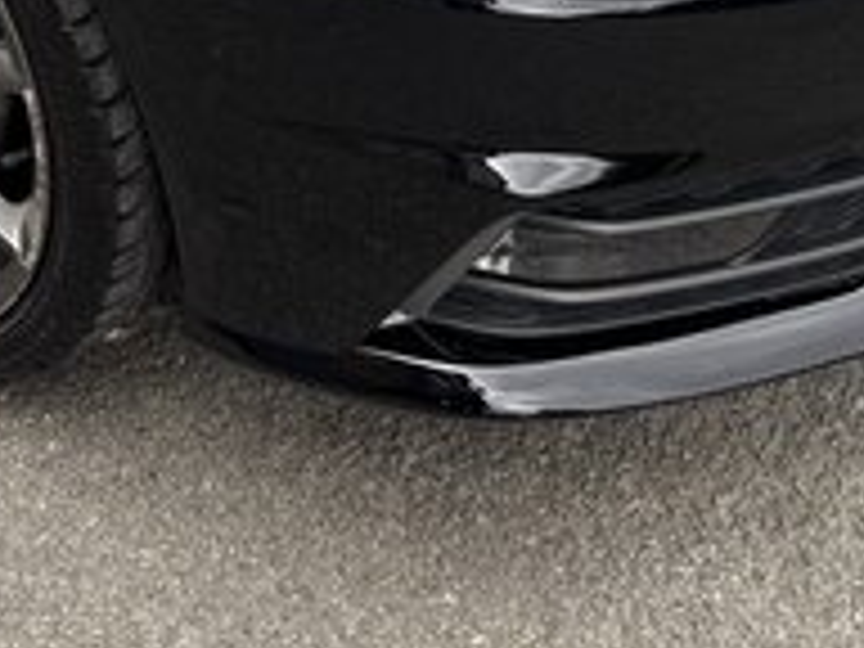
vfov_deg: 12.9
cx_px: 4
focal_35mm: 100
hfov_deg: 19.1
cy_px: -652
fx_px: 2496
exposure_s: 1/216
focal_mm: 6.76
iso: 64
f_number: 1.78
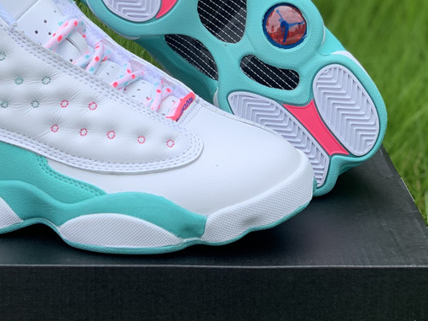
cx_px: 110
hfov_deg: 22.3
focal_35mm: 87
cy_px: 64
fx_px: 1076
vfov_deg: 16.8
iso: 16
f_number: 2.4
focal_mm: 6
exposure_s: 1/813
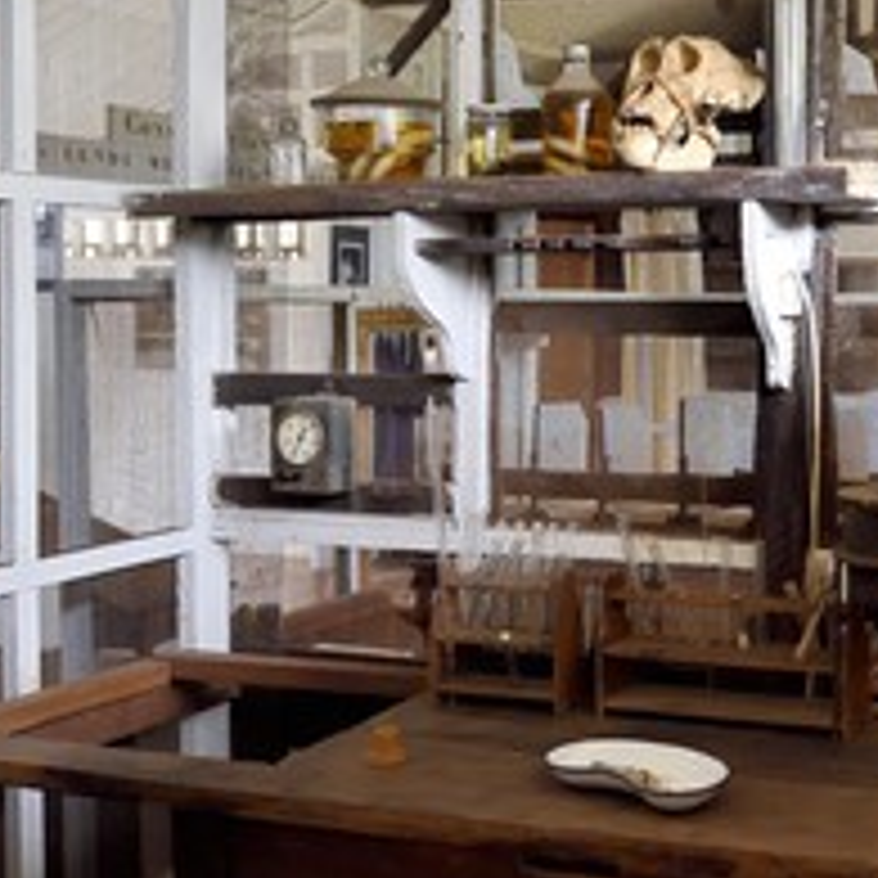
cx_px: 738
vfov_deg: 32.1
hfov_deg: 31.1
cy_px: 365
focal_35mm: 53
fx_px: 1521
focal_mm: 29
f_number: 5.6
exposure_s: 1/30
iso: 3200
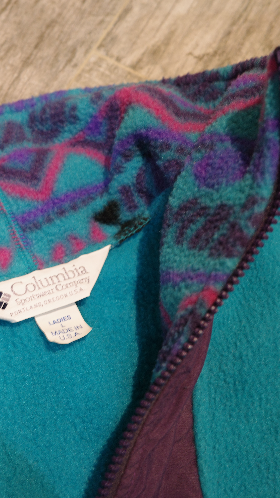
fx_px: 831
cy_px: 249
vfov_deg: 33.3
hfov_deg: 18.8
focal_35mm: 63
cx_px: 25
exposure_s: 1/5
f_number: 3.5
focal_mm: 26
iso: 400
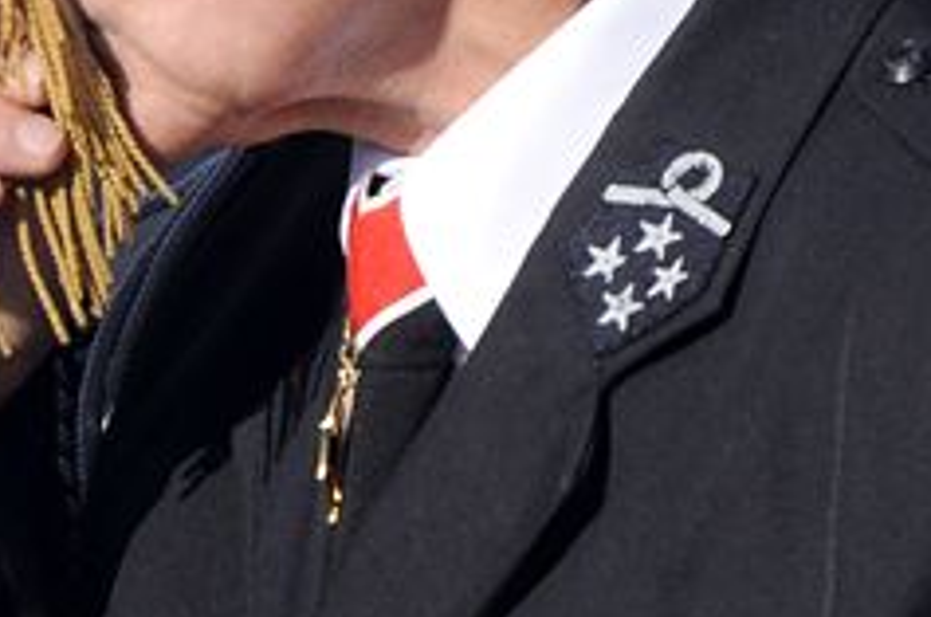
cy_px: 14
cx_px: 189
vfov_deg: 2.4
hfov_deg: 3.7
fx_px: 14603
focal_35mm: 566
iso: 400
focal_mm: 105
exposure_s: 1/1000
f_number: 8
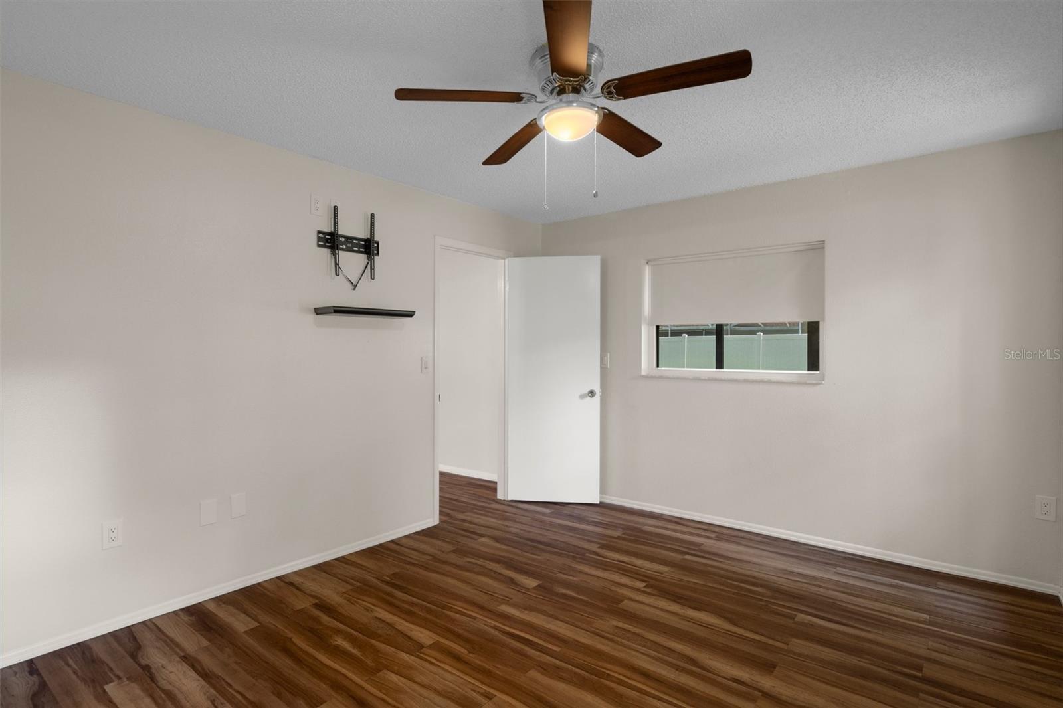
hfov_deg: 90.0
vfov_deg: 67.4
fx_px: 531
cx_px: 532
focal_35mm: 18
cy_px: 354
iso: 400
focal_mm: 18
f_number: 8
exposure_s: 1/1.67
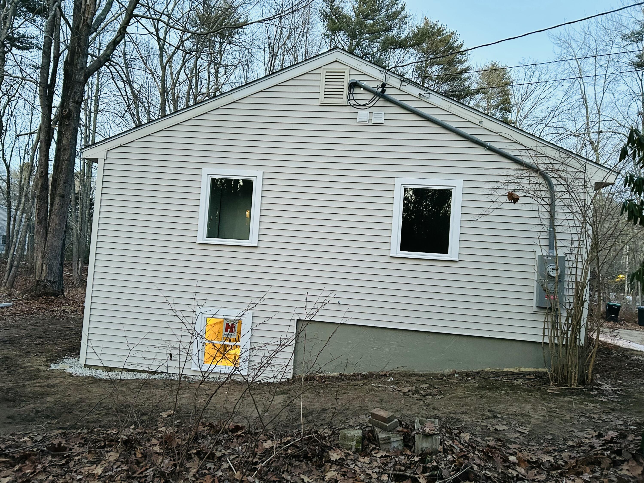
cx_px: 322
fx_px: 484
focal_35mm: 26
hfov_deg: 67.3
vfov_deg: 53.1
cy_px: 242
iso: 500
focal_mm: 5.7
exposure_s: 1/60
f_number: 1.5
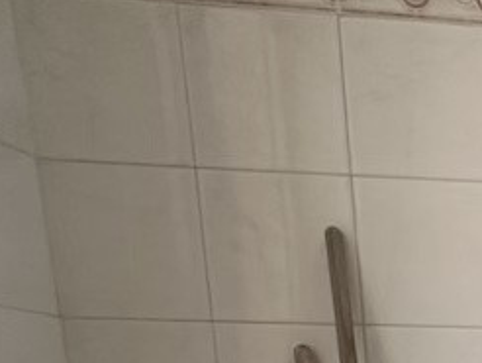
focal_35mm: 64
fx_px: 892
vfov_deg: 19.0
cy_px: 602
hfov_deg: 23.5
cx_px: 744
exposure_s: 1/50
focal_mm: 2.22
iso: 250
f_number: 2.2
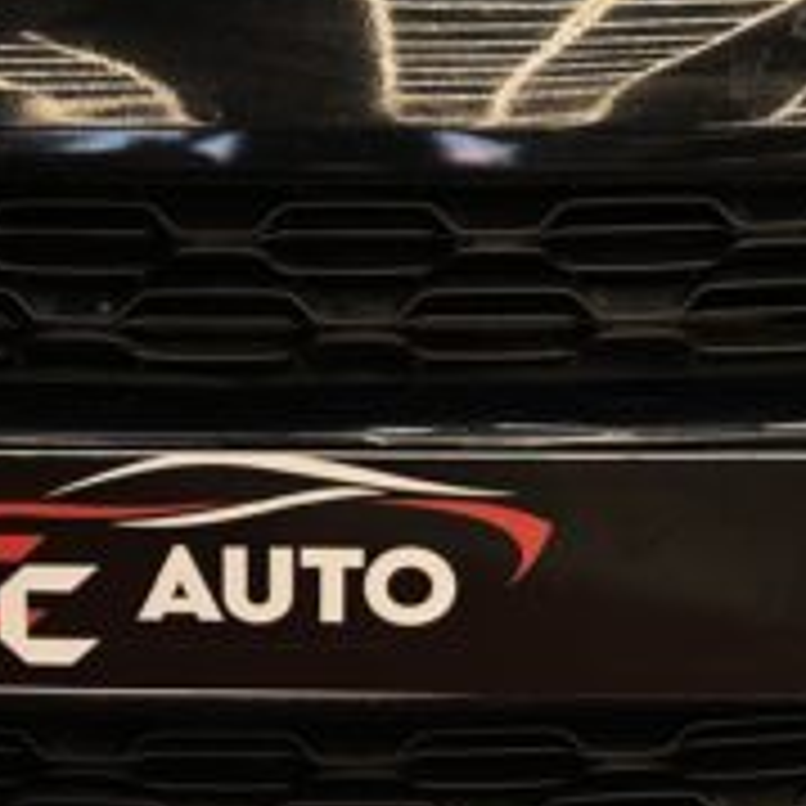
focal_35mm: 95
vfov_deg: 17.2
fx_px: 2503
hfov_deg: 18.3
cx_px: 324
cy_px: -230
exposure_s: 1/335
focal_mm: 6.86
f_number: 1.78
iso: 80
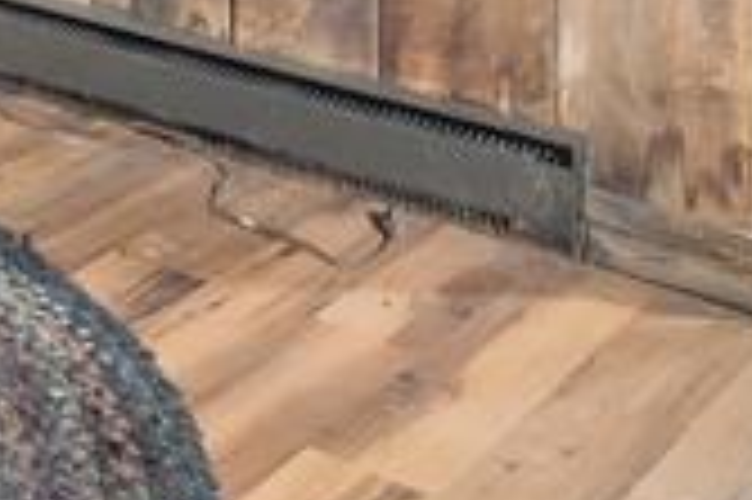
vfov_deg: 12.4
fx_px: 1899
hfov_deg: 19.7
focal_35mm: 91
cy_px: -622
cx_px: -347
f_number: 9
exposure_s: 25
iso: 250
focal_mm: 14
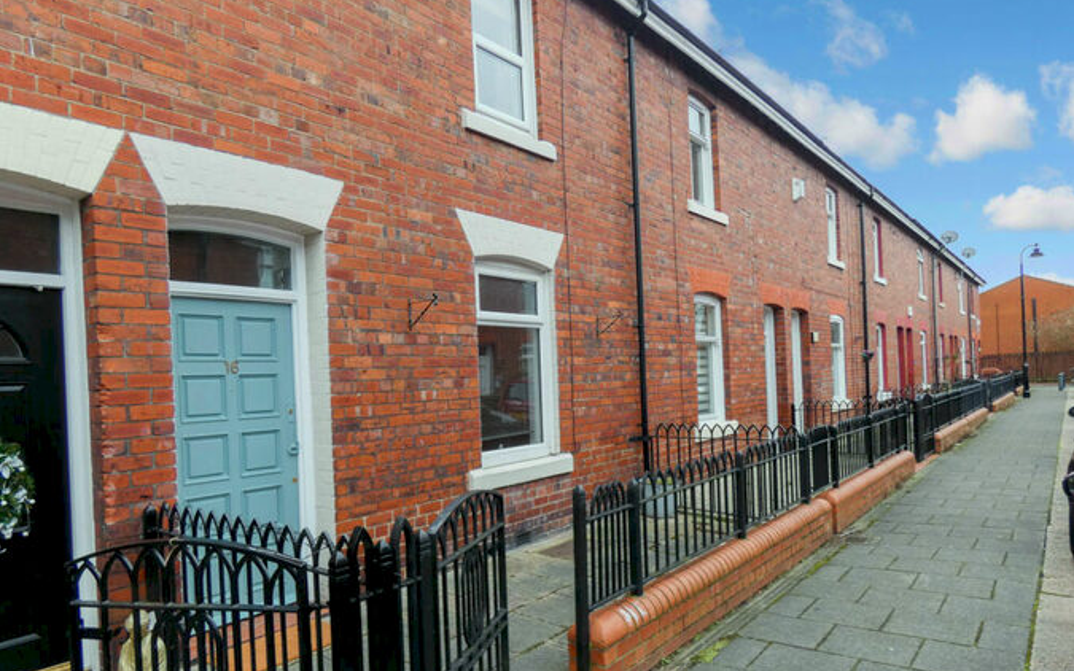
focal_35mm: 22
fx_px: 644
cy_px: 381
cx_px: 519
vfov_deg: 54.9
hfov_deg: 79.6
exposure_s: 1/60
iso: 80
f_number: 2.8
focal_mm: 3.6
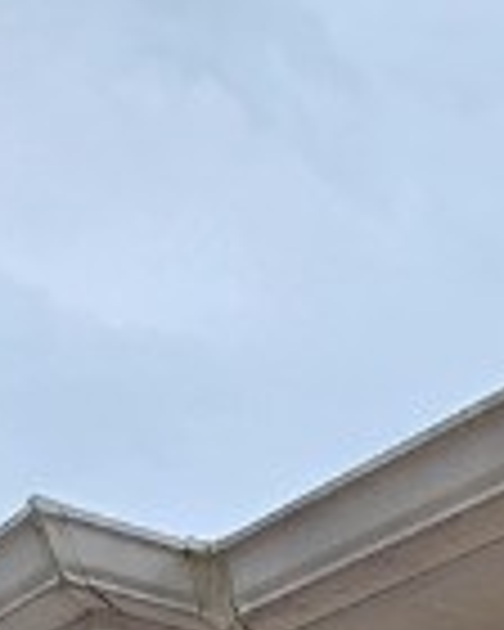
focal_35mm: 93
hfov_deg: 13.0
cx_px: 1166
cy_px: 1436
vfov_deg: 14.7
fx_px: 1734
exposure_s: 1/1704
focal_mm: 2.2
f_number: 2.2
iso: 50
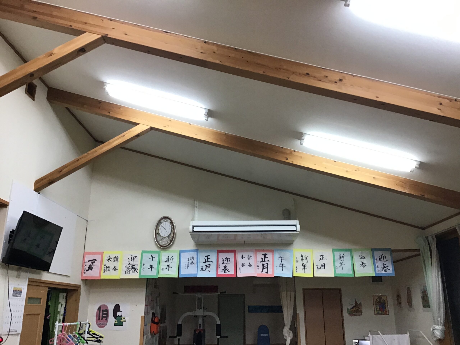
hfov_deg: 58.4
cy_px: 172
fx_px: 412
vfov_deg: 45.4
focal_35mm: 31
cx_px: 230
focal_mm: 3.3
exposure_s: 1/30
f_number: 2.4
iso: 32
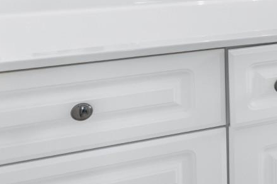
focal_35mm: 70
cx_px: 506
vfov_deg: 17.6
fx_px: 538
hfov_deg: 20.2
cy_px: -85
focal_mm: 13
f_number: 4.8
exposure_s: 1/6
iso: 100
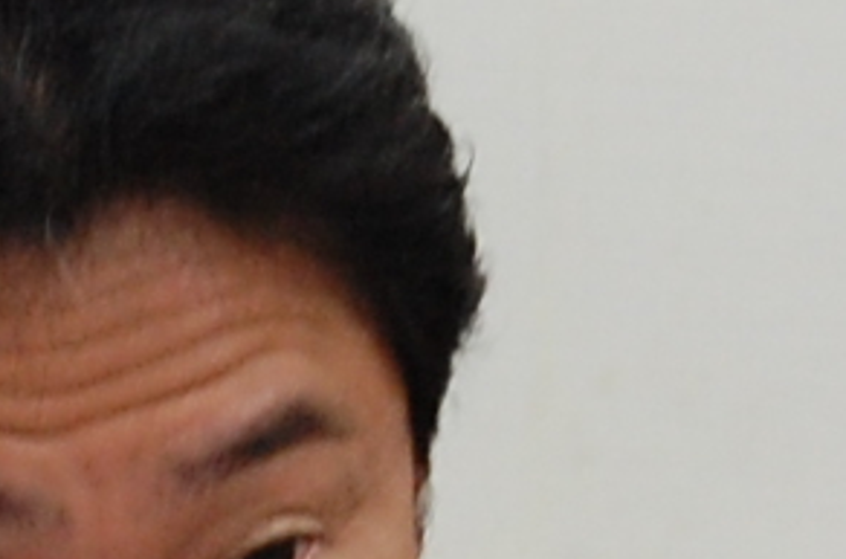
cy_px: 791
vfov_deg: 2.1
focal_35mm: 638
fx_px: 14949
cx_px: 49
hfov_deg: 3.2
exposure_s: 1/60
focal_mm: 55
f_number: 5.6
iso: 800
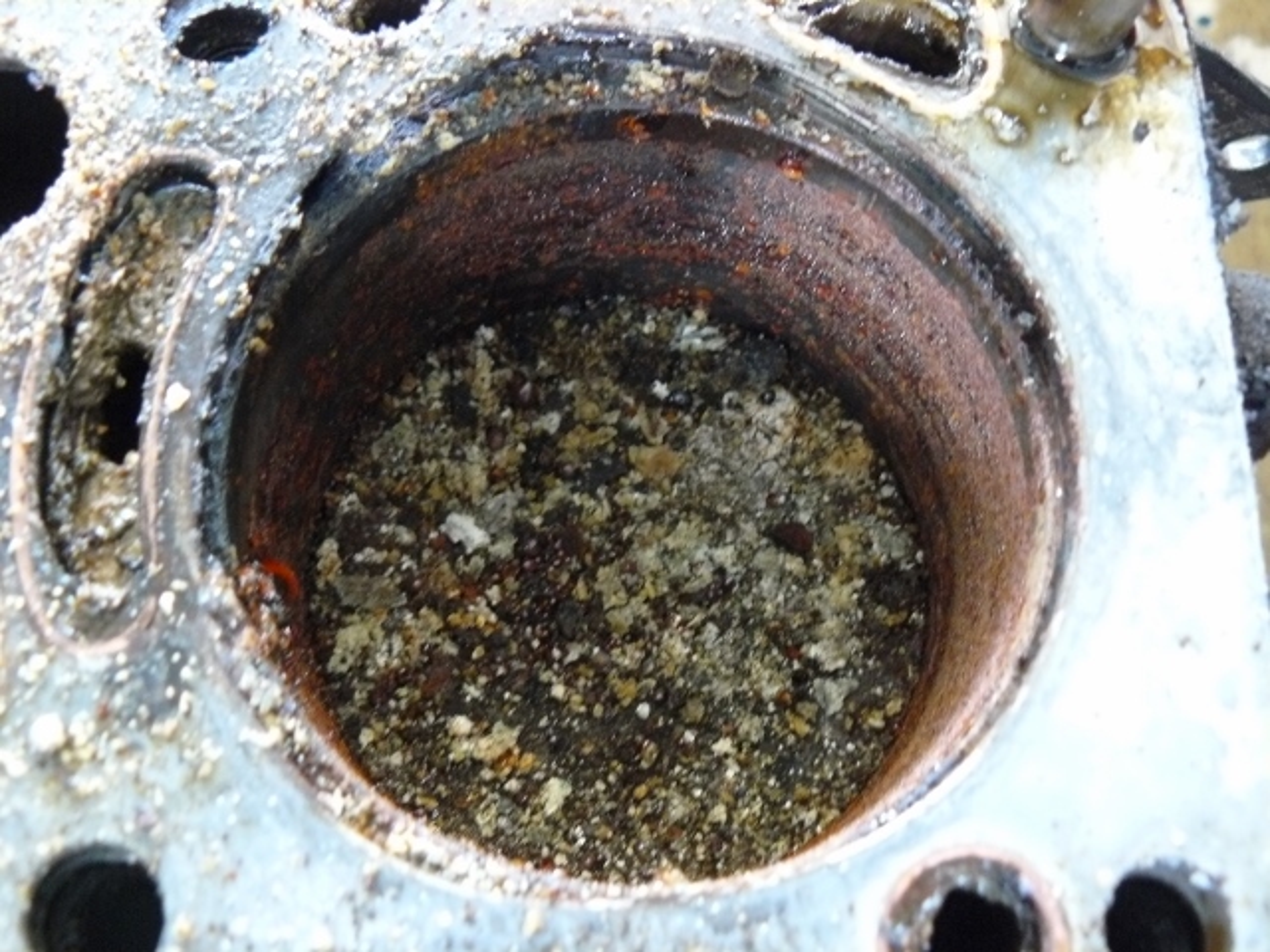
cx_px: 635
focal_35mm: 36
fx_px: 1321
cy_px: 476
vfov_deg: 39.7
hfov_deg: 51.4
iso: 400
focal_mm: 6
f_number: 2.8
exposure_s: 1/20
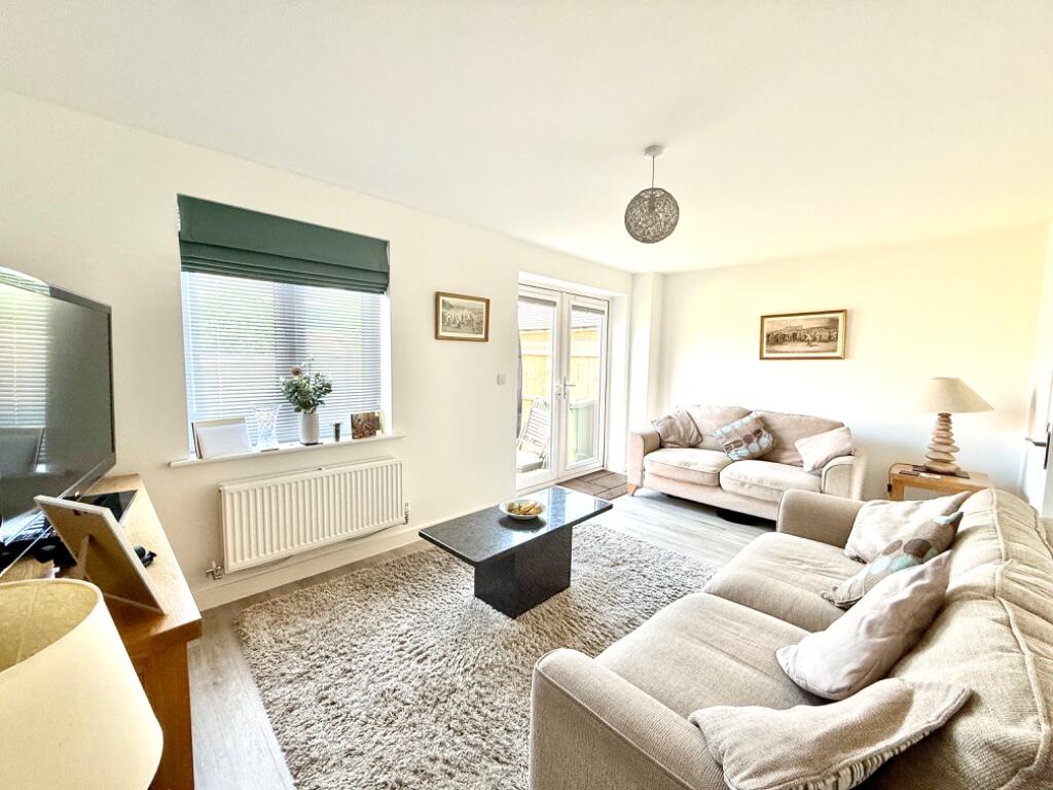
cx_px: 526
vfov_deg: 85.7
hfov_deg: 102.1
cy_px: 395
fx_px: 426
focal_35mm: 14
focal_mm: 2.22
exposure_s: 1/99
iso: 125
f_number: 2.2
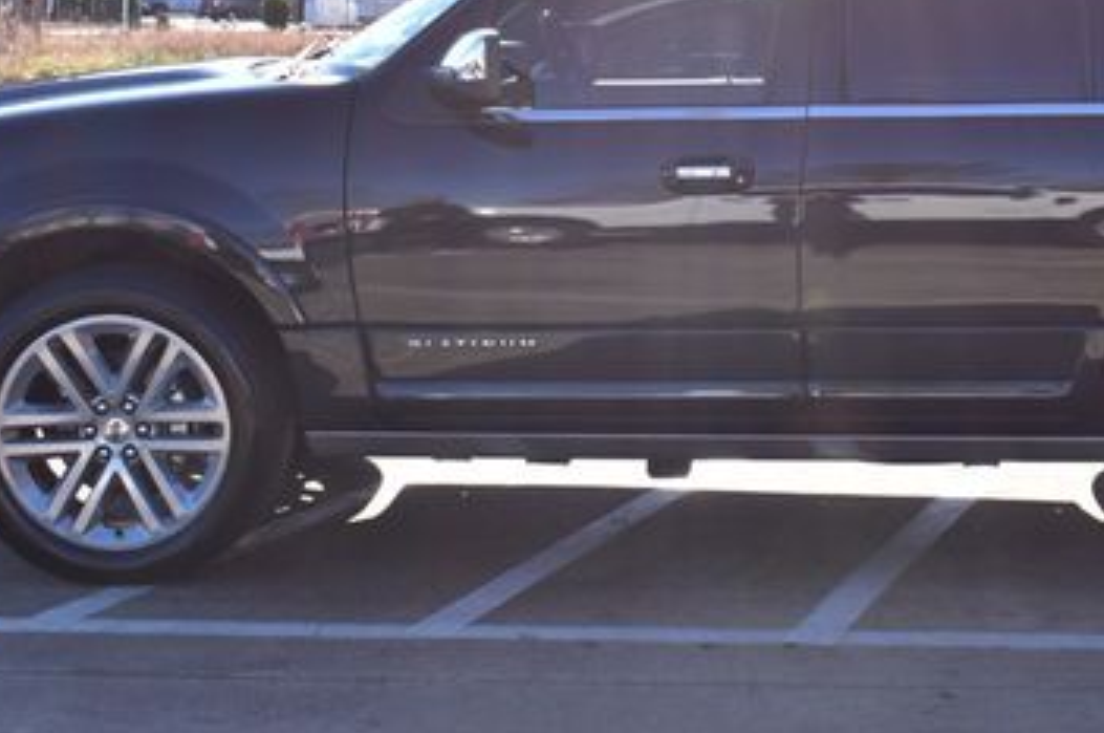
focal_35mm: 74
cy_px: 173
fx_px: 2263
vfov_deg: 18.3
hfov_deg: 27.1
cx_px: 808
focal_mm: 27
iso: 400
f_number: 11
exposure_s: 1/400
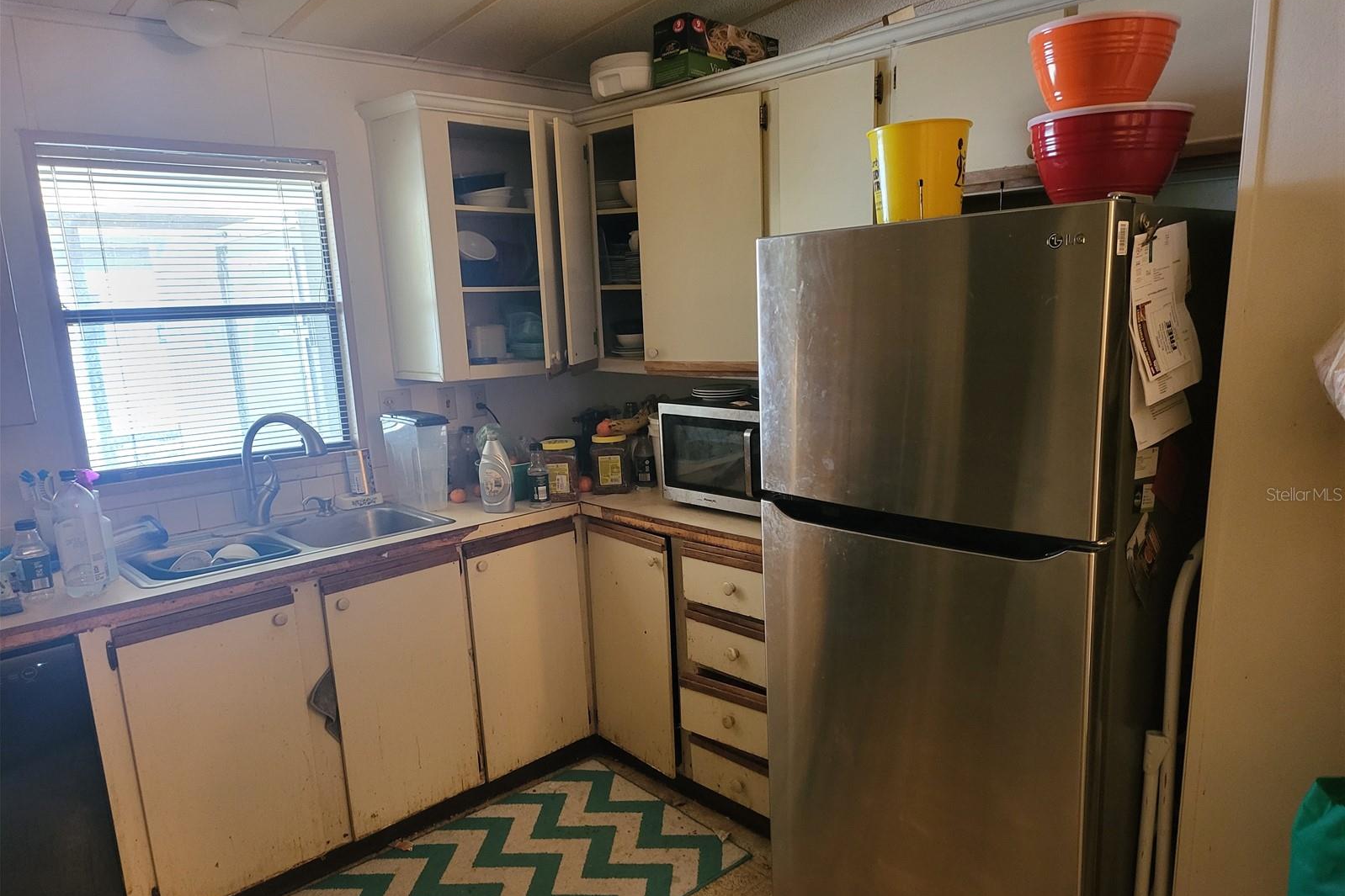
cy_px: 494
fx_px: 934
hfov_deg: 71.5
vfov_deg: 51.2
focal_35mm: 25
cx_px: 672
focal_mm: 5
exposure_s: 1/30
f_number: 1.8
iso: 640
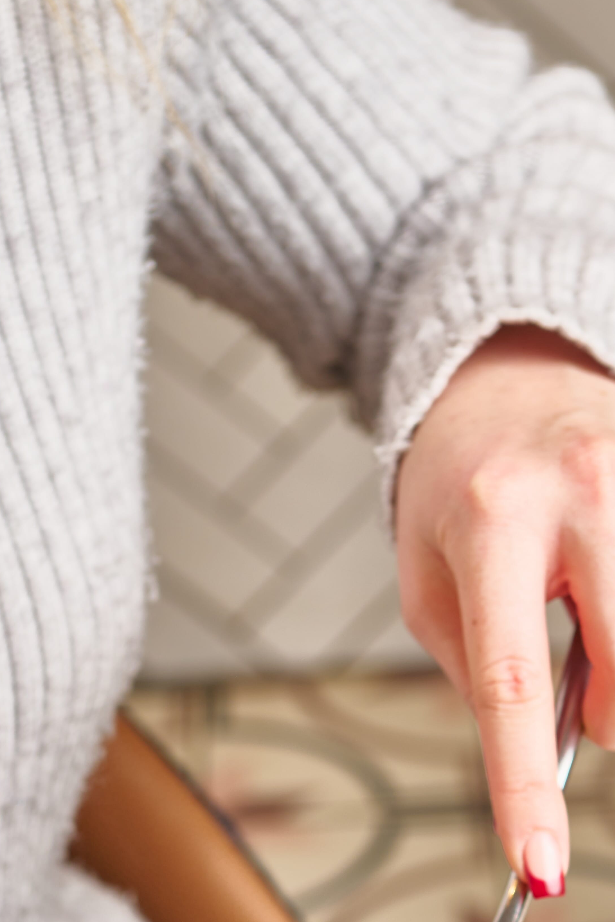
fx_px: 3741
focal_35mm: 146
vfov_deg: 13.7
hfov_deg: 9.3
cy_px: 1103
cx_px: 595
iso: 100
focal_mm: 58
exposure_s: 1/125
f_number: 5.6
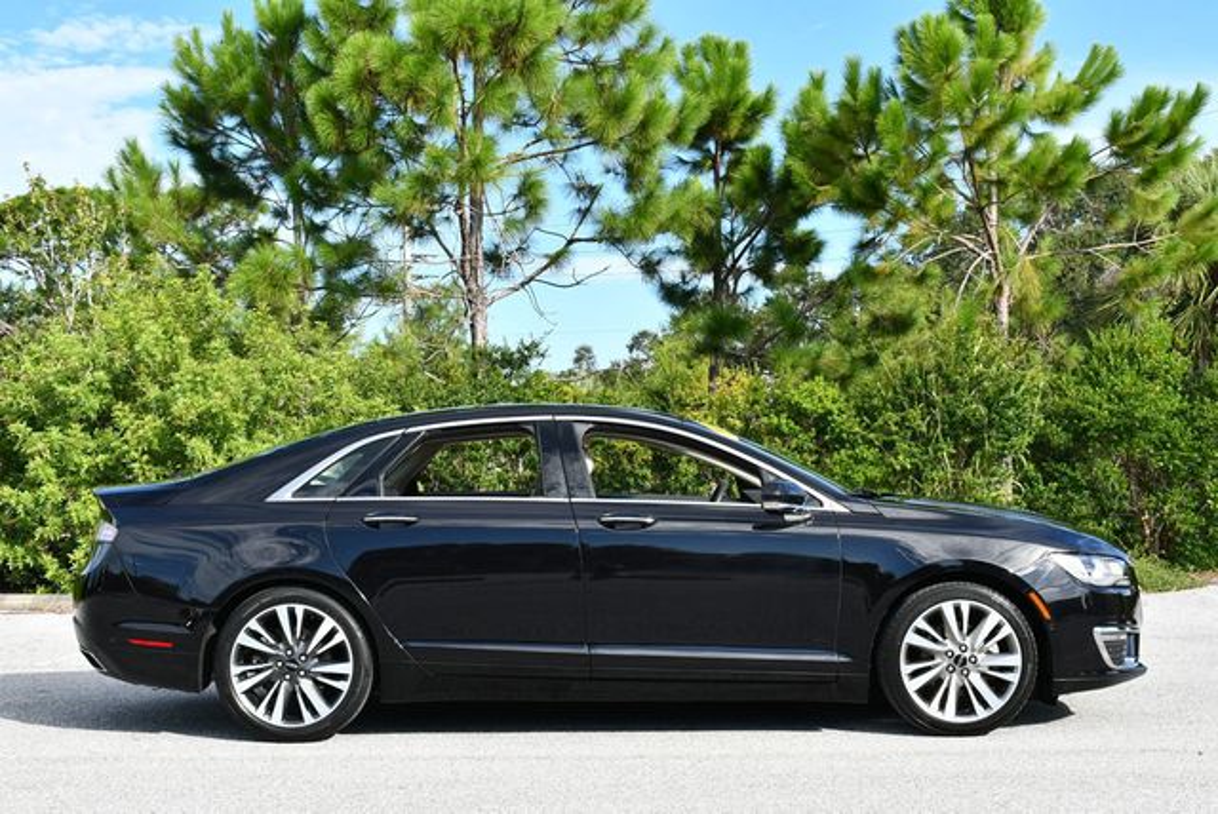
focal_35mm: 56
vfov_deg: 24.2
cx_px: 609
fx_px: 1896
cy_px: 407
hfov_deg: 35.6
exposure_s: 1/250
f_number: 8
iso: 160
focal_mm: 28
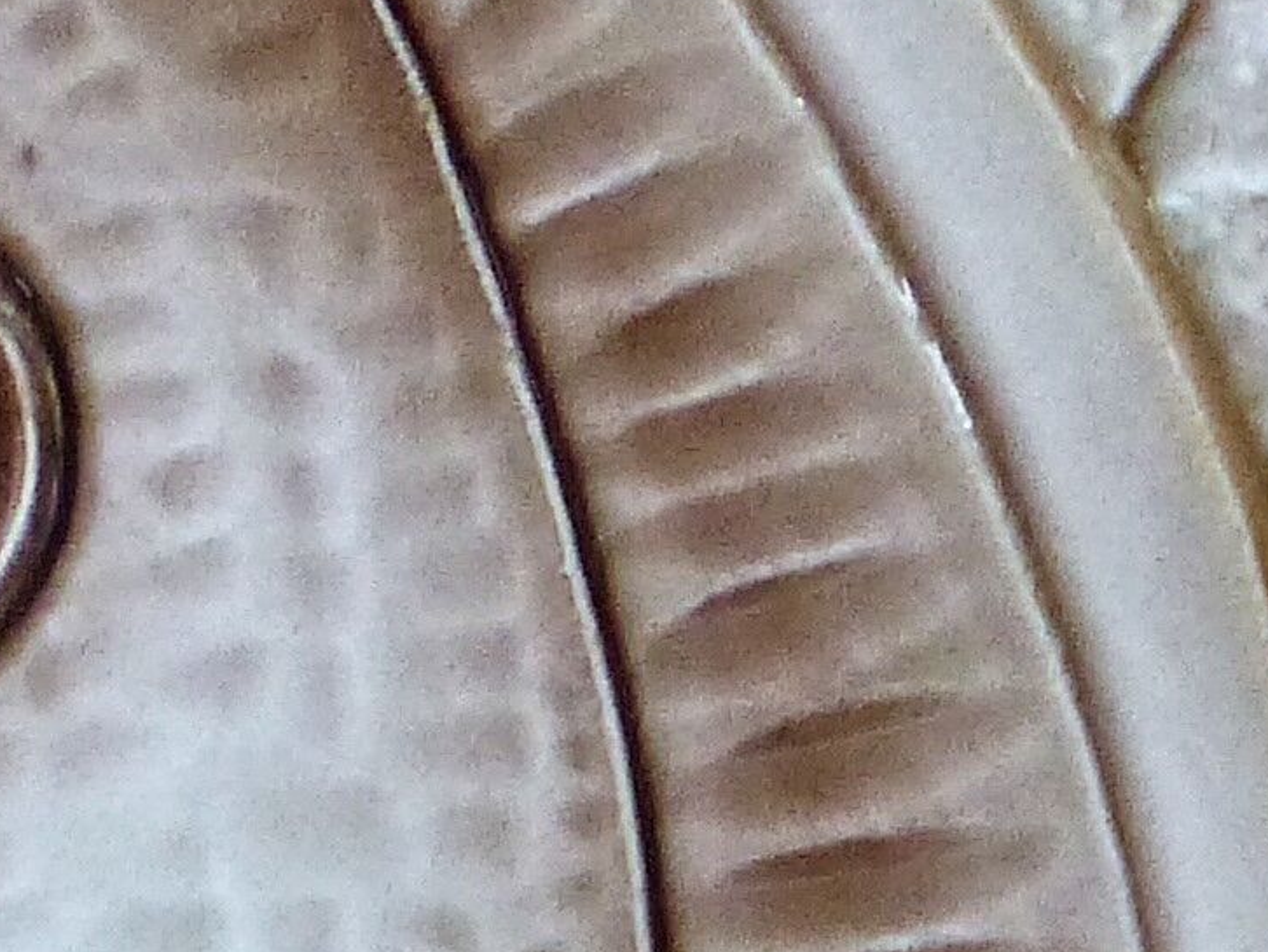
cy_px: 1397
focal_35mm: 848
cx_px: 1935
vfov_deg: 1.8
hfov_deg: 2.3
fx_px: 31073
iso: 400
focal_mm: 25.2
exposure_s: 1/50
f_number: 2.8
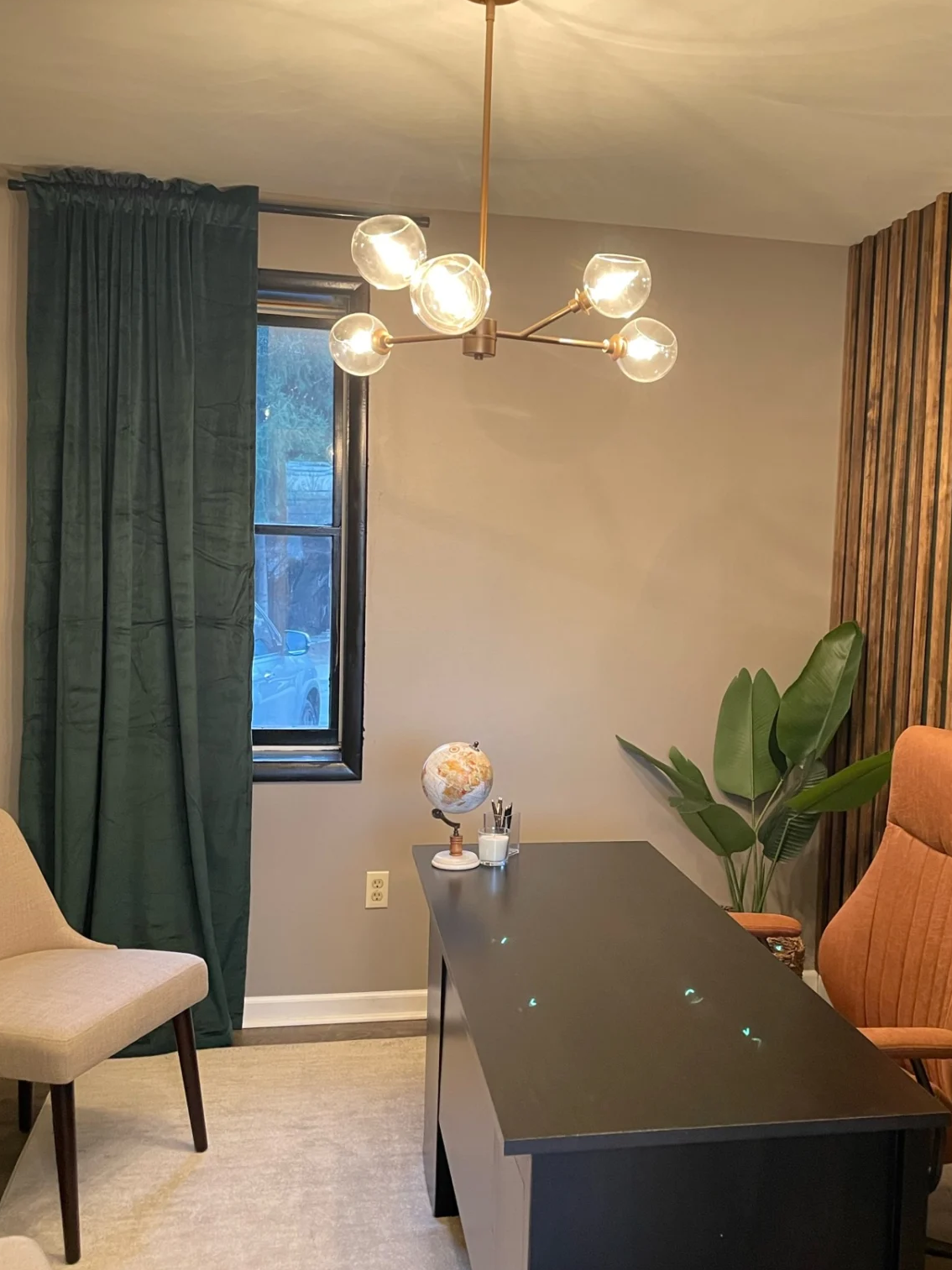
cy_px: 647
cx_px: 583
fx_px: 1211
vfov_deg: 55.4
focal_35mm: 33
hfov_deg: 42.7
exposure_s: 1/60
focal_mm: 4.2
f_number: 1.6
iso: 400
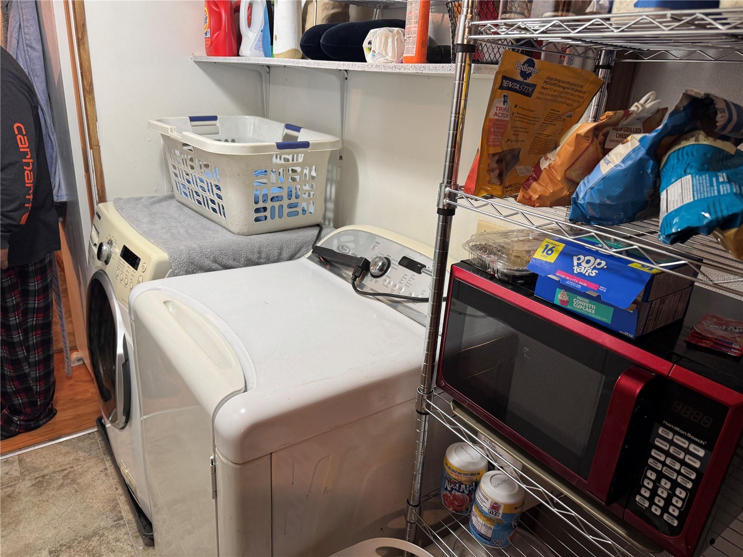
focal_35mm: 24
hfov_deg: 71.6
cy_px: 278
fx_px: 515
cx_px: 372
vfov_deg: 56.8
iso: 125
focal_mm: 6.76
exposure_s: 1/60
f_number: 1.78
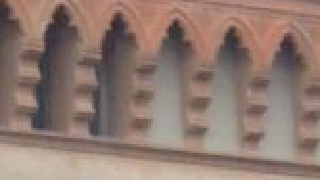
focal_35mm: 975
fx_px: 8272
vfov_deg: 1.2
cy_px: 976
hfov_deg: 2.2
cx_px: -65
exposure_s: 1/15
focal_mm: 17.9
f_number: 5.5
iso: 800
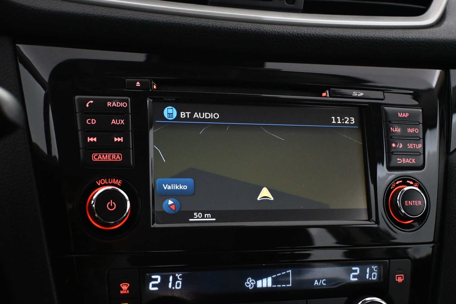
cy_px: 152
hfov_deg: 40.0
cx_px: 228
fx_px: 627
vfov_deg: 27.3
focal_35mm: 50
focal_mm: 33
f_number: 5
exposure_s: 1/50
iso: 5600
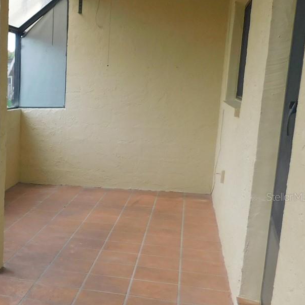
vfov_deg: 31.4
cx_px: -91
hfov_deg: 26.7
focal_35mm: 54
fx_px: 538
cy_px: 197
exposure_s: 1/160
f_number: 3
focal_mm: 4
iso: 125
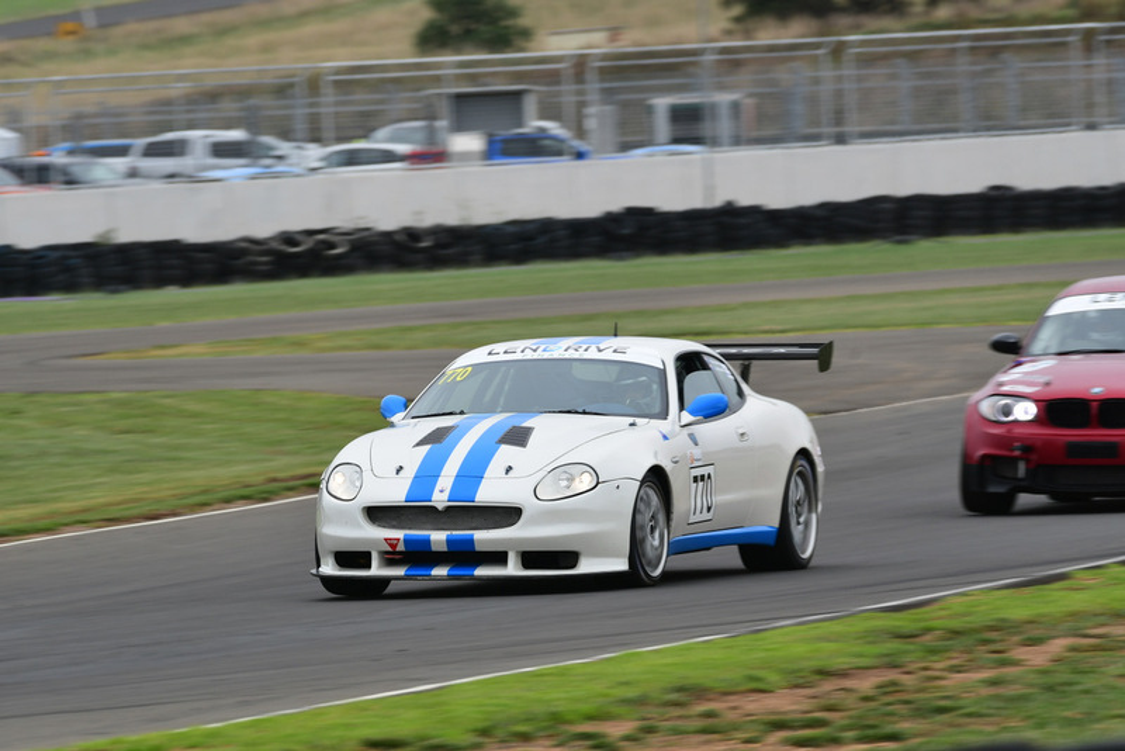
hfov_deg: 4.3
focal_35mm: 480
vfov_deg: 2.9
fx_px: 15005
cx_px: 562
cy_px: 376
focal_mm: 320
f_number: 10
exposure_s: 1/160
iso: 160
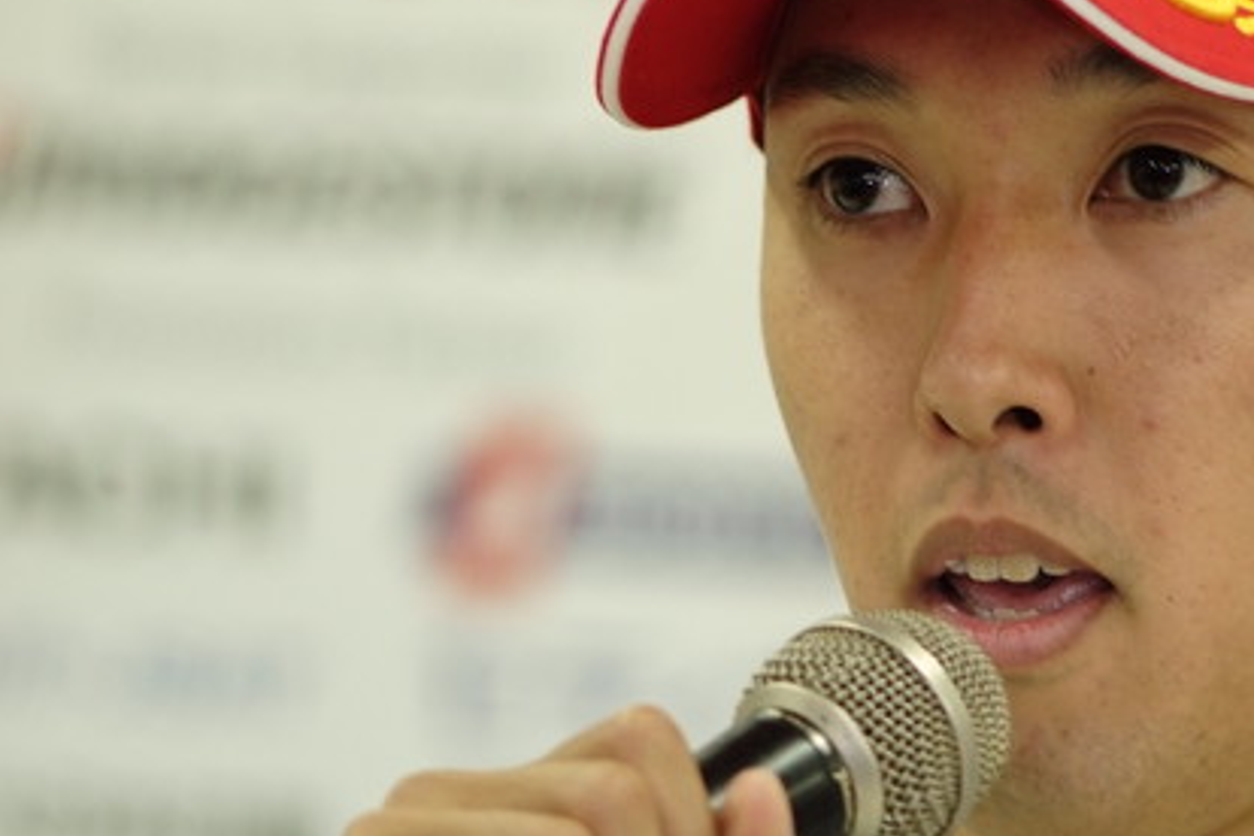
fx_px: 16370
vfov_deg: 2.9
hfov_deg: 4.4
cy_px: 415
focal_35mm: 470
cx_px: 990
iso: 800
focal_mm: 180
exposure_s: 1/125
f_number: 2.8
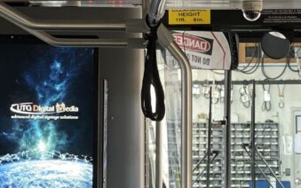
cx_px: 148
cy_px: 119
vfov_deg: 16.3
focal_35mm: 80
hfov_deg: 25.8
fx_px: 656
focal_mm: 7.5
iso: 160
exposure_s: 1/33
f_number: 2.2
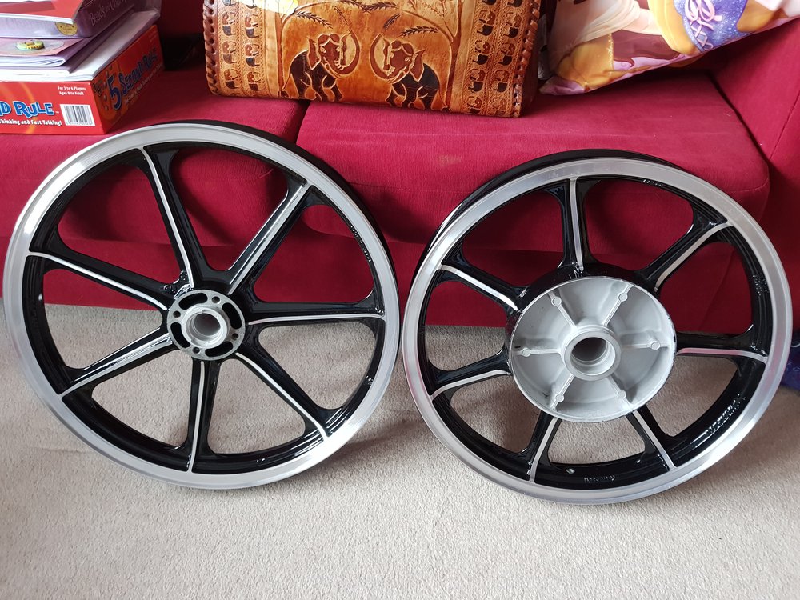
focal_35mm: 26
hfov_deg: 67.3
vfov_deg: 53.1
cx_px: 400
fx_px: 601
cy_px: 300
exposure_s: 1/24
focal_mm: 4.2
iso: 200
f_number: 1.7
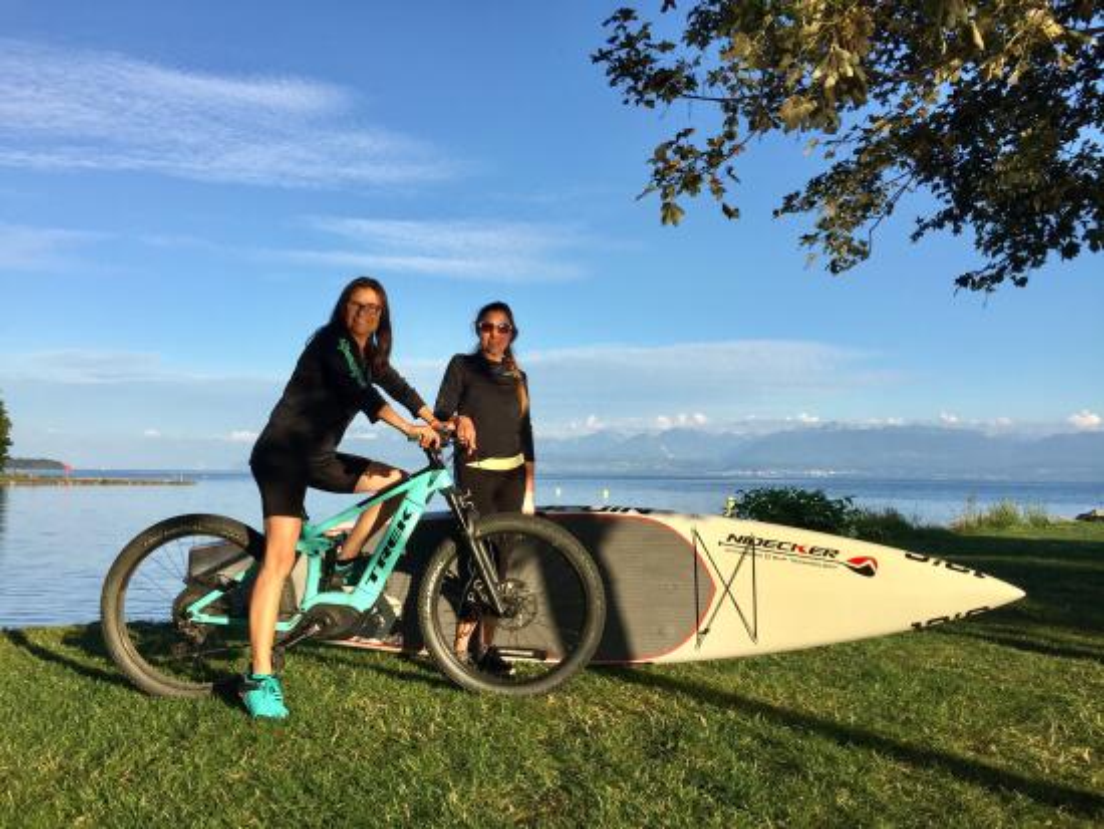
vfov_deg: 48.3
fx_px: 925
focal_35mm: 29
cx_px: 552
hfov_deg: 61.6
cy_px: 414
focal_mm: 4.15
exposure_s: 1/1276
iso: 32
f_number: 2.2
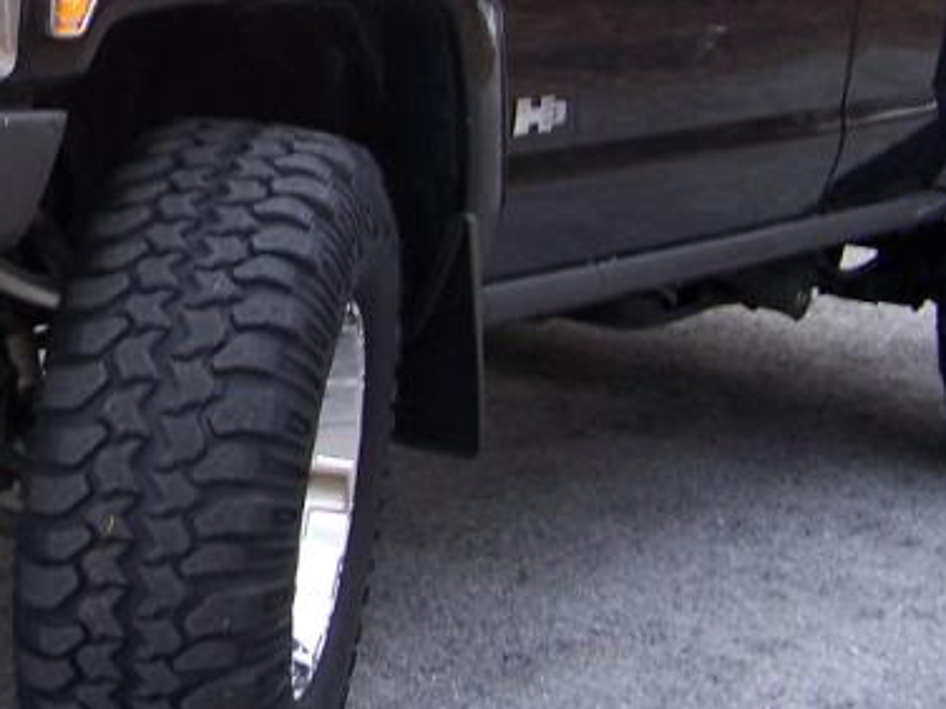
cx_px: -126
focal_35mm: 102
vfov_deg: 14.3
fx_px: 2787
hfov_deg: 18.4
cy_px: -20
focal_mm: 6.3
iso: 80
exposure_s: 1/40
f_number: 2.8
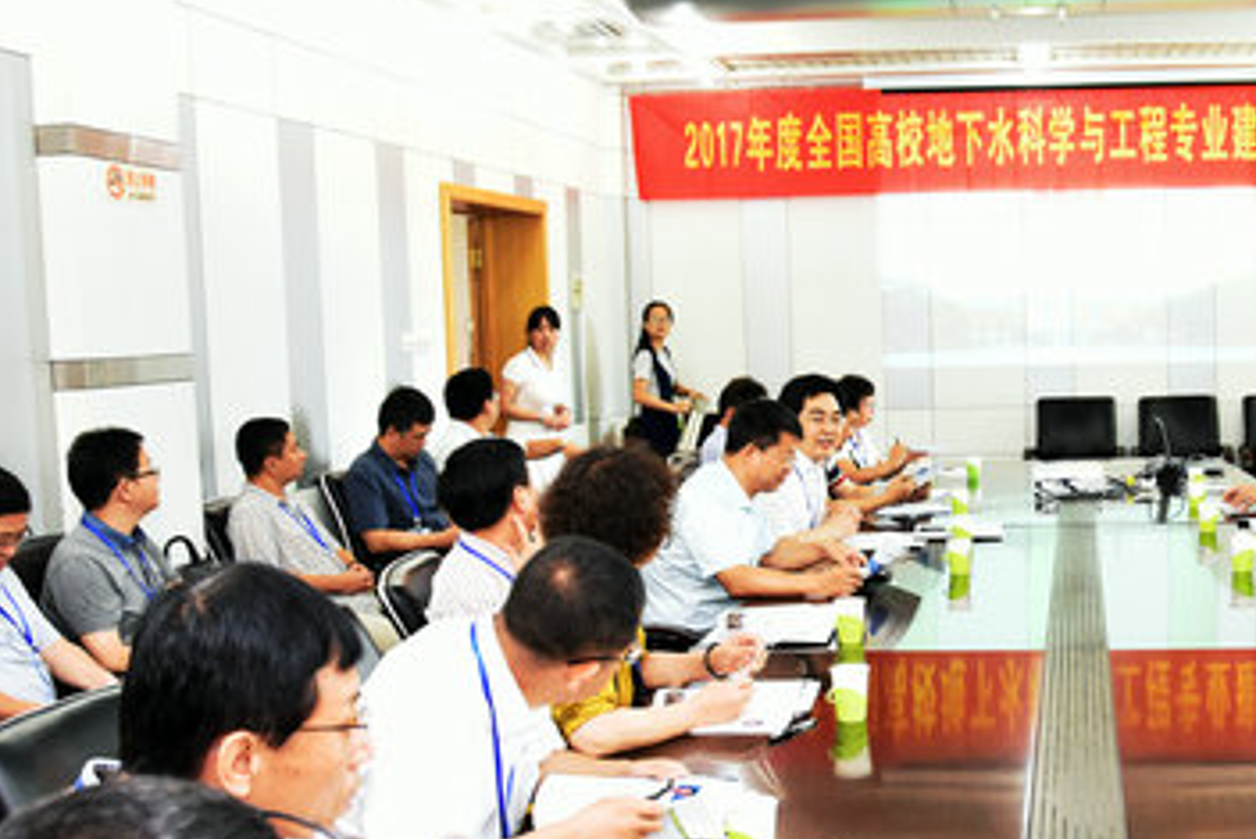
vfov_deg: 29.2
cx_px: 981
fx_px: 1605
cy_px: 518
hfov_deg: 41.1
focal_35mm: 46
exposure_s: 1/30
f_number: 9
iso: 800
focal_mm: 18
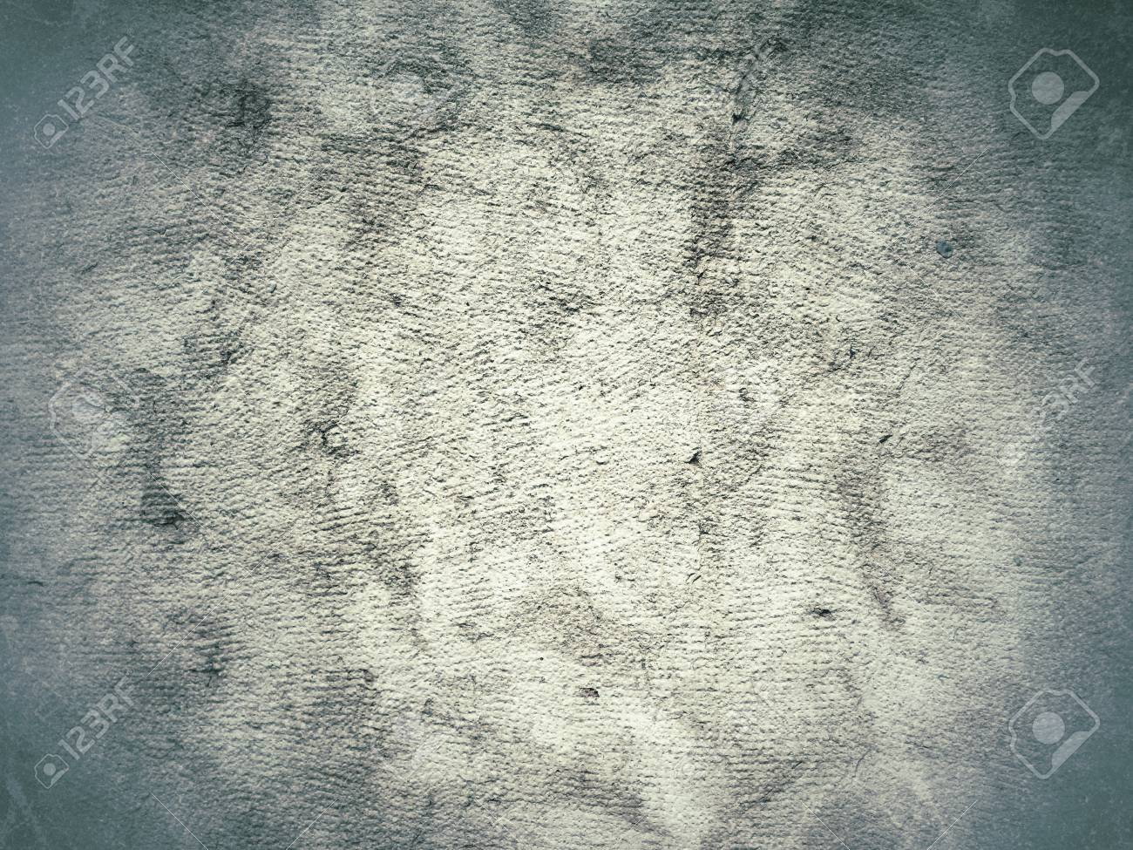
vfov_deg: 48.2
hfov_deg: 61.7
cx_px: 566
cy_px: 425
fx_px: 949
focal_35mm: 29
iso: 25
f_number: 2.2
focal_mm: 4.15
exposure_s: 1/827
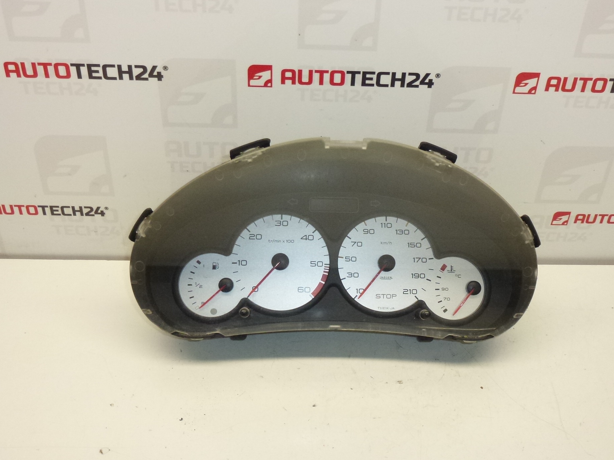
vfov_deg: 36.0
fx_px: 709
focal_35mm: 40
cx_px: 334
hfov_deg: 46.7
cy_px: 233
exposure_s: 1/250
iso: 400
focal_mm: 6.4
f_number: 3.7
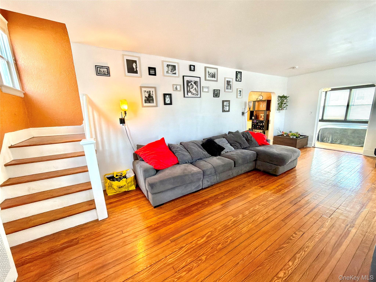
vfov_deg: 85.7
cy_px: 141
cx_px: 188
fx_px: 152
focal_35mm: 14
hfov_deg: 102.1
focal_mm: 2.22
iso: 400
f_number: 2.2
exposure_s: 1/60
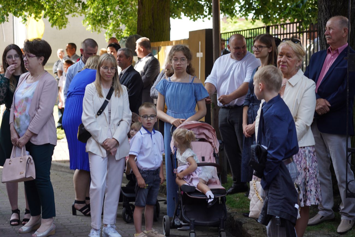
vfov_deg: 18.9
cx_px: 178
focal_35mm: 72
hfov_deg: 28.1
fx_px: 710
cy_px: 118
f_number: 4
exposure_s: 1/100
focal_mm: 72
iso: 125
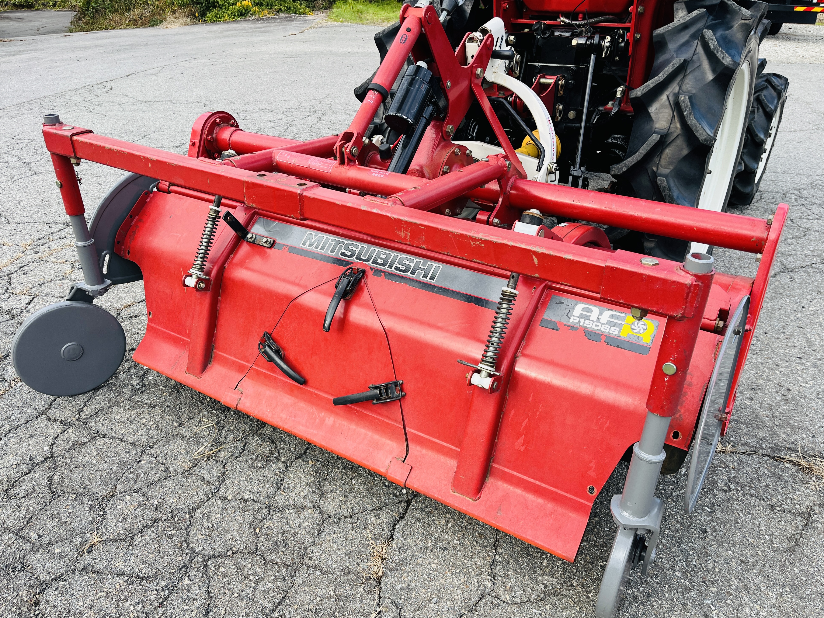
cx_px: 406
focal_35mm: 27
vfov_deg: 51.3
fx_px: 643
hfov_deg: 65.3
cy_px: 319
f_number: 1.6
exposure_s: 1/520
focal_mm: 5.1
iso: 50
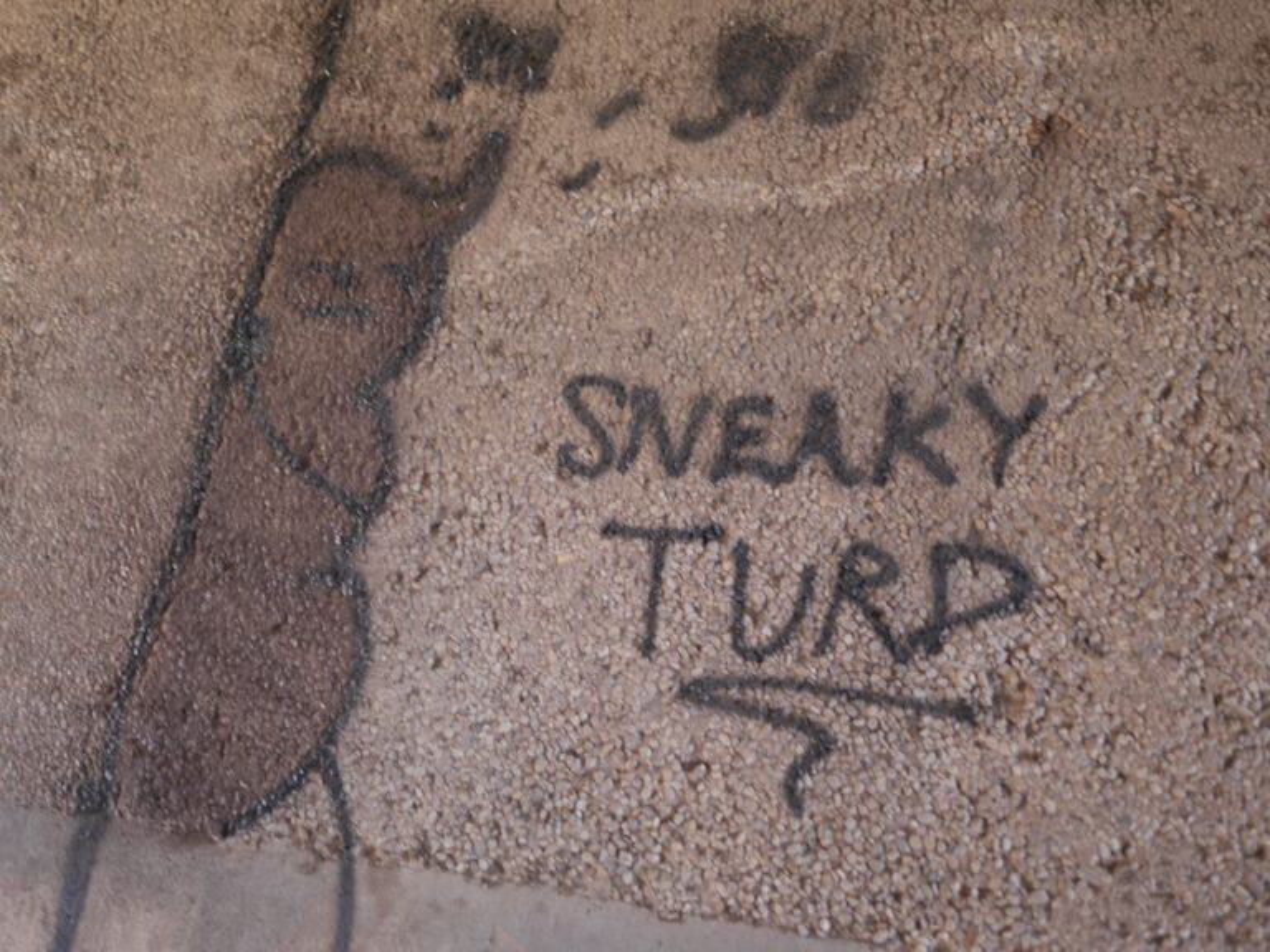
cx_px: 635
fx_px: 1834
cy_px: 476
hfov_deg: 38.2
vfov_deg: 29.1
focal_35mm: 50
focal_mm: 25
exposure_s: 1/60
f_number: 1.4
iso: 200
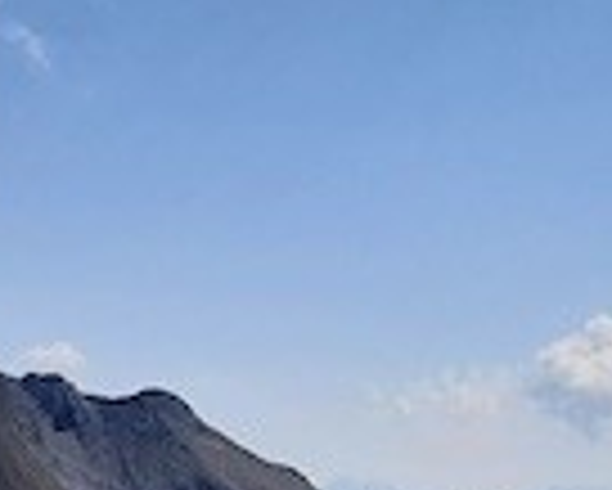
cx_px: 662
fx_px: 2701
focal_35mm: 149
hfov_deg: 12.7
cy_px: 791
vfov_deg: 10.0
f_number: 1.7
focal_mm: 3.92
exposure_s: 1/3636
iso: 40
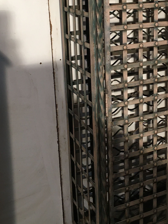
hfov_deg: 25.8
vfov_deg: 33.8
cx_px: 127
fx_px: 362
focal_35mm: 56
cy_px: 63
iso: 125
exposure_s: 1/33
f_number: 2.2
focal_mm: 4.15
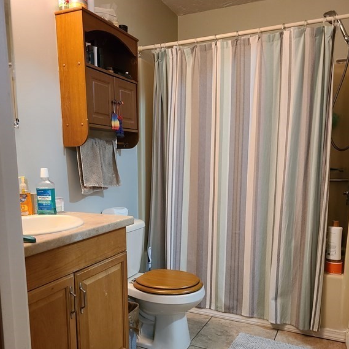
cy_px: 221
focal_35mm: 31
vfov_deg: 51.9
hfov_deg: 52.5
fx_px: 354
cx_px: 173
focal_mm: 5.4
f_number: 1.8
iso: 500
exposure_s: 1/40
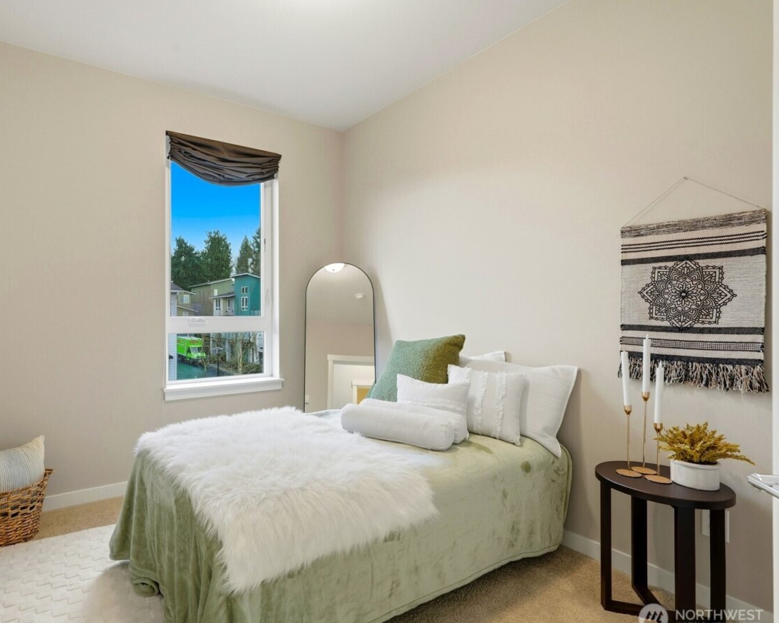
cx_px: 287
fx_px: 438
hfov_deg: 81.6
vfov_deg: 70.9
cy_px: 312
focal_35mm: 19
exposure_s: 1/200
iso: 400
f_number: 9
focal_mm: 16
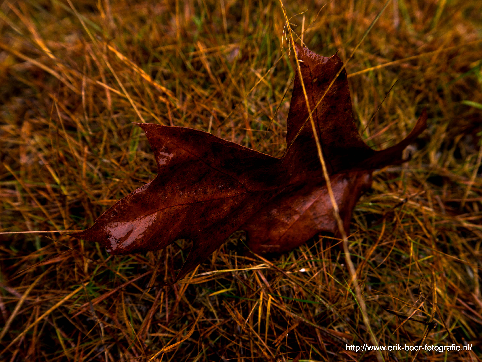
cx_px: 241
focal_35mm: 30
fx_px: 418
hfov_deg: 59.9
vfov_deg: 46.8
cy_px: 181
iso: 160
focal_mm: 15
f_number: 5.6
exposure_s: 1/25
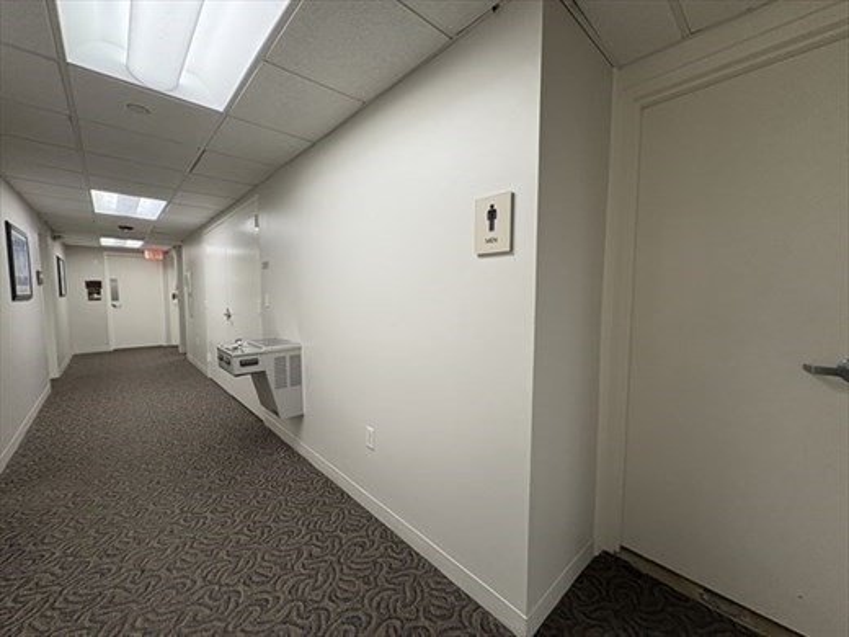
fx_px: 343
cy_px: 318
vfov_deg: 85.7
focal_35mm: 14
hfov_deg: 102.1
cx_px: 424
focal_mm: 2.22
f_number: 2.2
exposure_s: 1/60
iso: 160
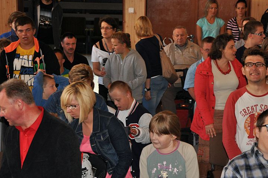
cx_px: 153
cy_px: 85
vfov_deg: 11.6
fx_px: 878
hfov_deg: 17.4
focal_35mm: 118
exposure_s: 1/60
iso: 800
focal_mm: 66
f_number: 5.3
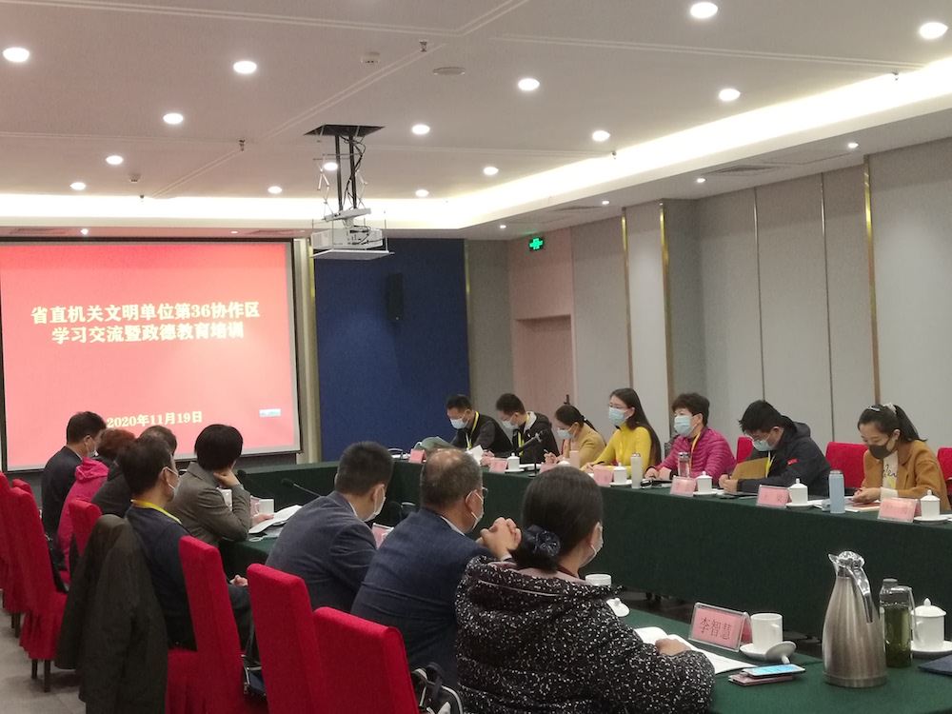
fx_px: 1348
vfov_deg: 29.7
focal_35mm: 49
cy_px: 357
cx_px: 476
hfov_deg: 38.9
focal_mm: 4.04
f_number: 2
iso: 320
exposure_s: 1/33.3
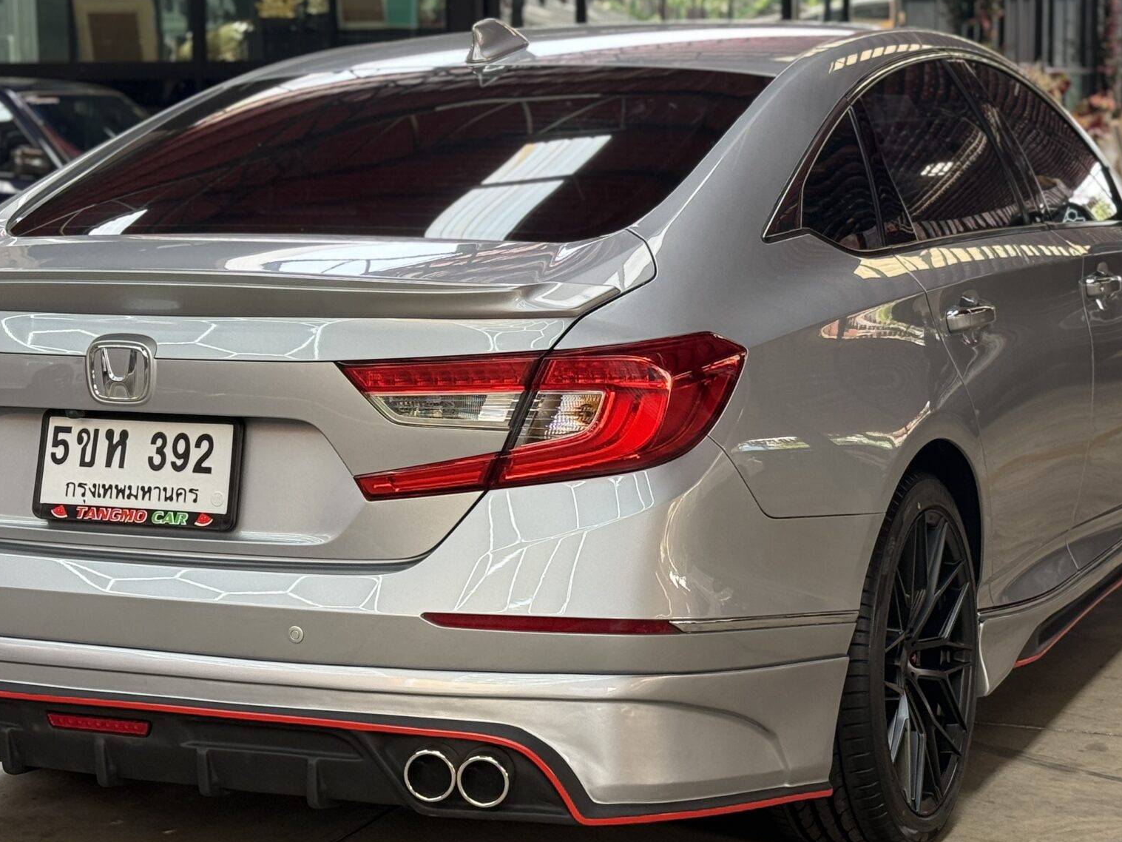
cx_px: 526
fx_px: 2626
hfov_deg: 24.1
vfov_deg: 18.2
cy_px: 407
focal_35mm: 81
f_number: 1.78
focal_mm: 6.76
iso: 64
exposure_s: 1/123
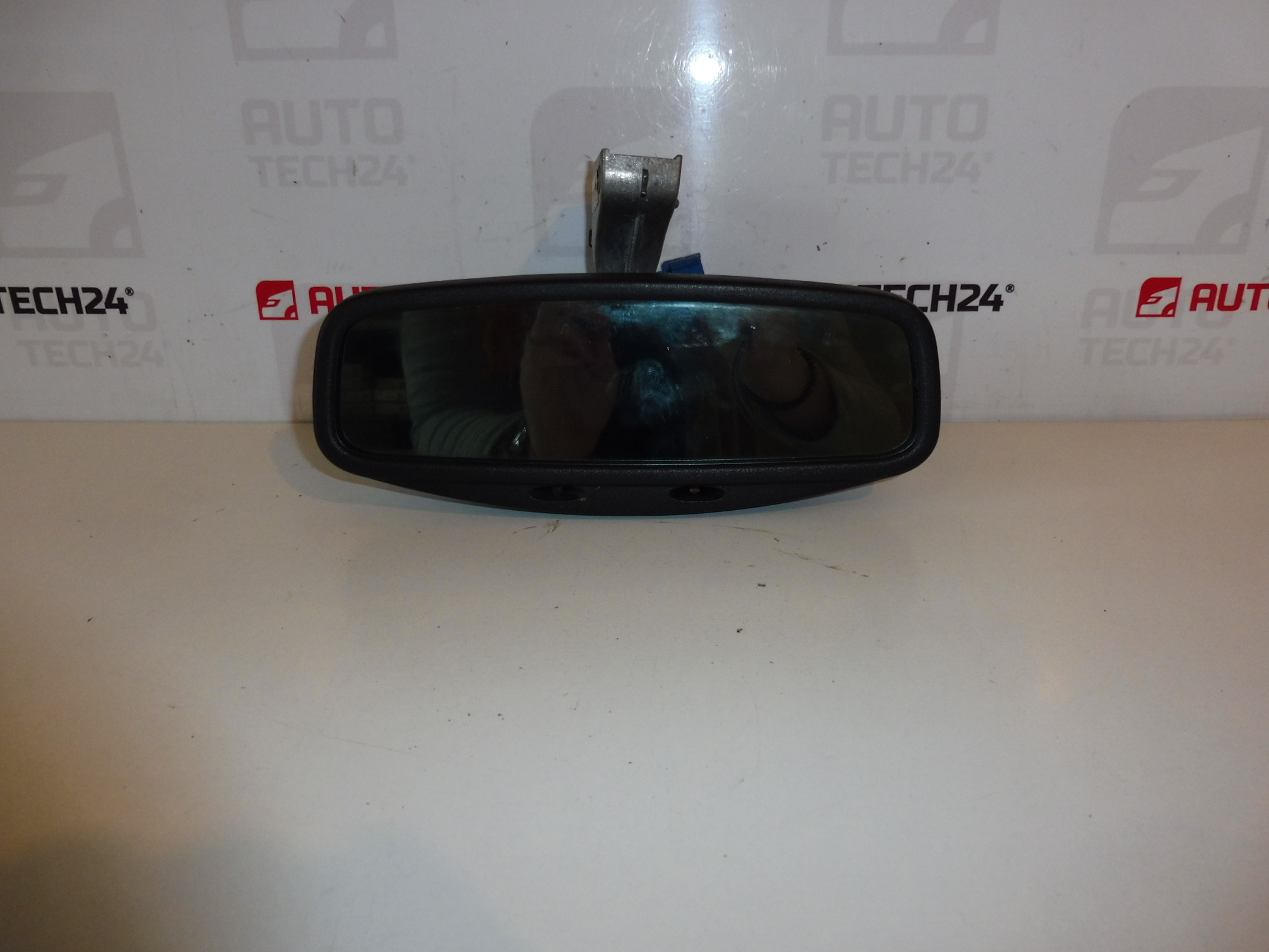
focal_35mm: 24
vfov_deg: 56.8
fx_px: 880
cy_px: 476
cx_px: 634
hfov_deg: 71.6
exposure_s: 1/60
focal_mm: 4.3
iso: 200
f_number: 3.5
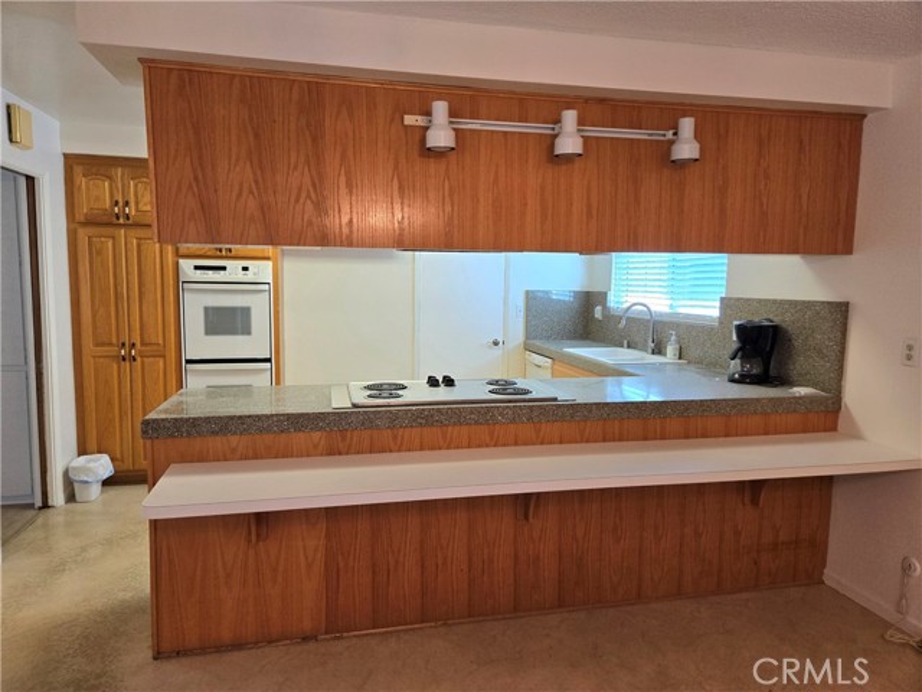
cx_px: 461
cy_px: 346
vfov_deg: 58.9
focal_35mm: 23
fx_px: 613
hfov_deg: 73.9
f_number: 1.8
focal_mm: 5.4
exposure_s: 1/120
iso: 200
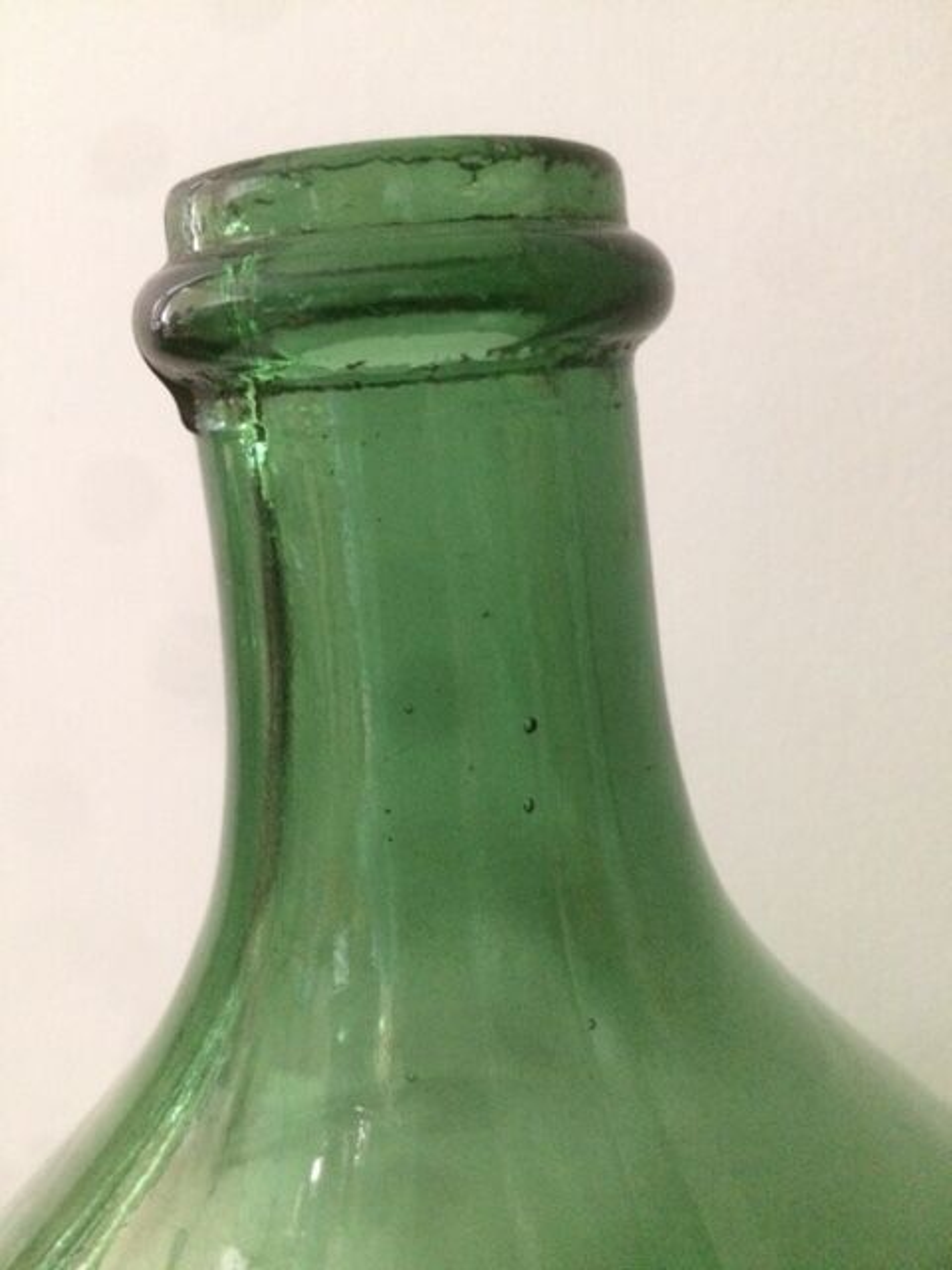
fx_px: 1063
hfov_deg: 48.2
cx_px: 476
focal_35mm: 29
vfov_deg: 61.7
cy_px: 635
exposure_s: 1/17
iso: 500
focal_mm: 4.15
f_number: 2.2
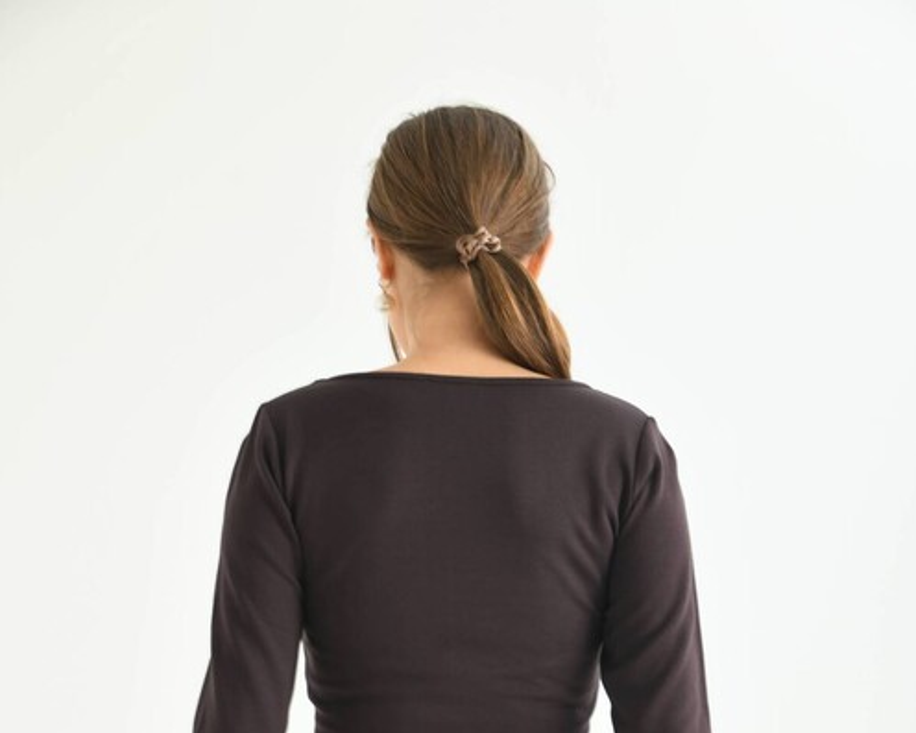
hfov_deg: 24.4
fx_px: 2115
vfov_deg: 19.3
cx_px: 460
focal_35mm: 78
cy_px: 661
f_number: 5.6
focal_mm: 55
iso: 160
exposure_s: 1/125
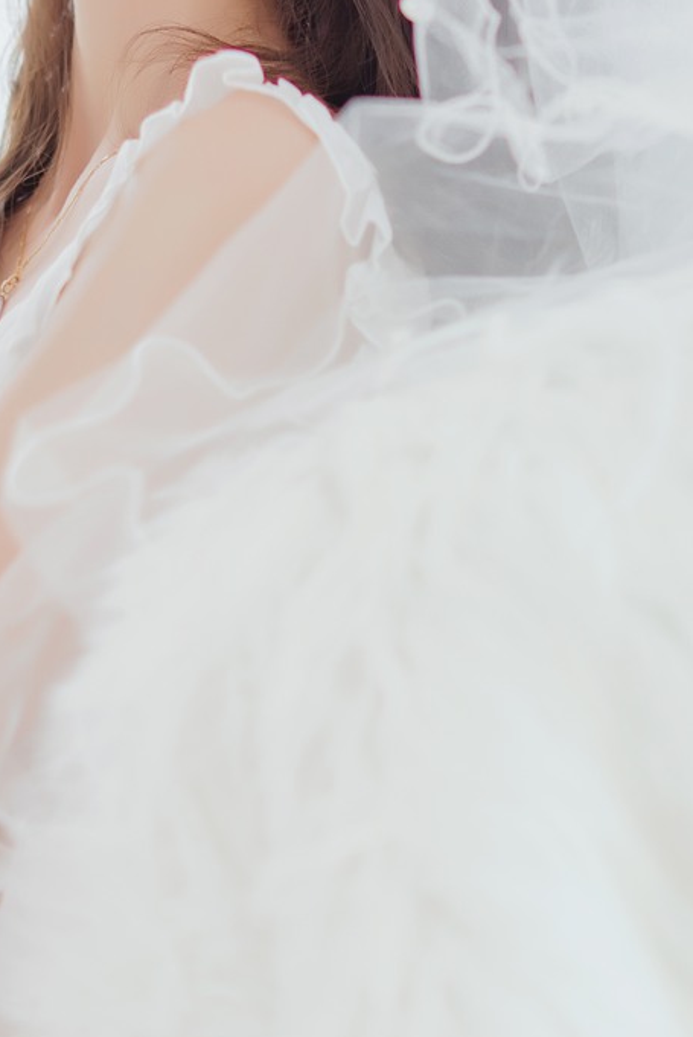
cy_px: 602
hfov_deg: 10.3
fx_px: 3805
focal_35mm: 132
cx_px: 5
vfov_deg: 15.5
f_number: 2
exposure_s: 1/200
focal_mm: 50
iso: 200
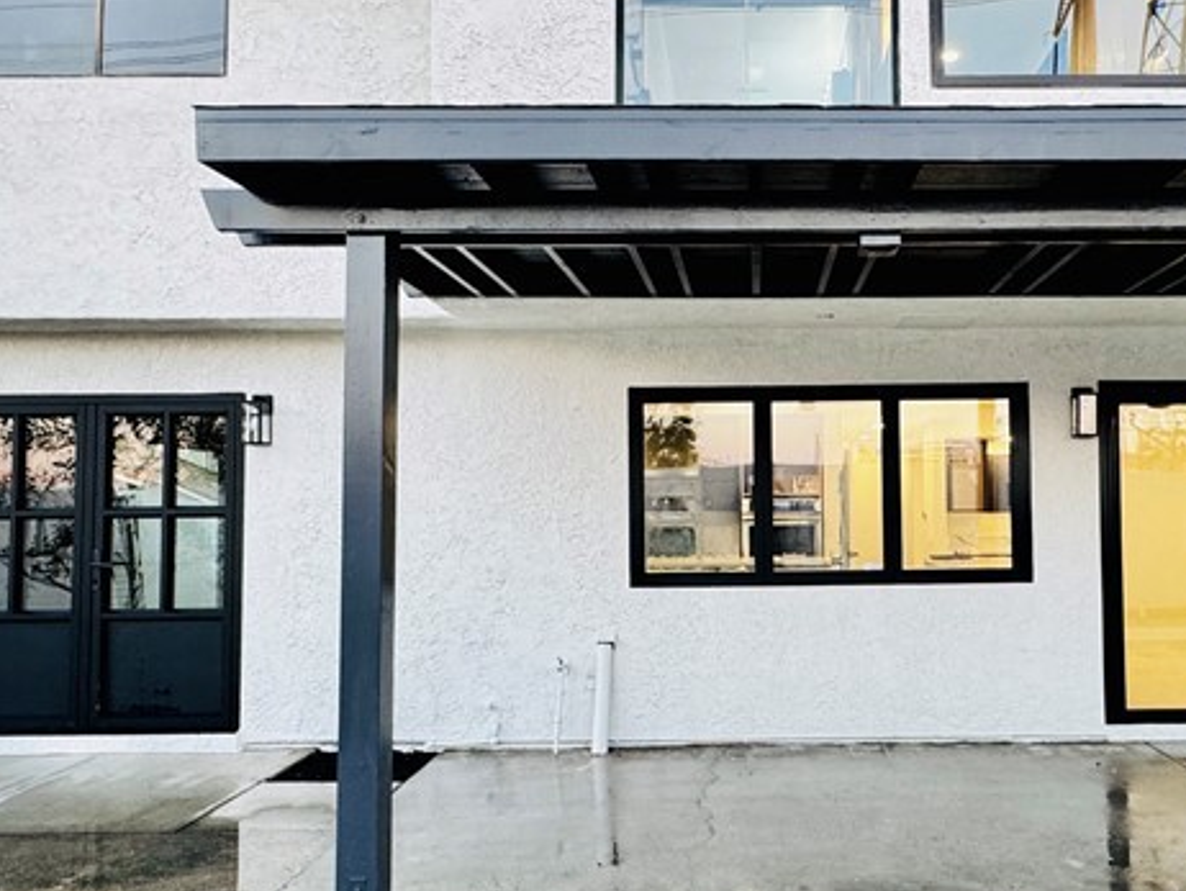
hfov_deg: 57.3
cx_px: 773
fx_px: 1063
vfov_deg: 45.5
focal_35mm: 31
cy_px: 470
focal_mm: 2.22
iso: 250
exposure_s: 1/99
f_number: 2.2
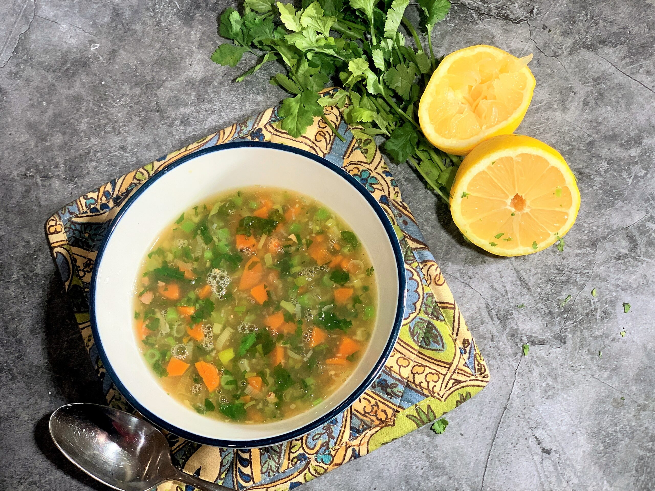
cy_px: 246
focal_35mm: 52
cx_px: 328
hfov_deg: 36.8
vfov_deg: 28.0
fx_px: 984
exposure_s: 1/100
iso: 125
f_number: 2.4
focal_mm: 6
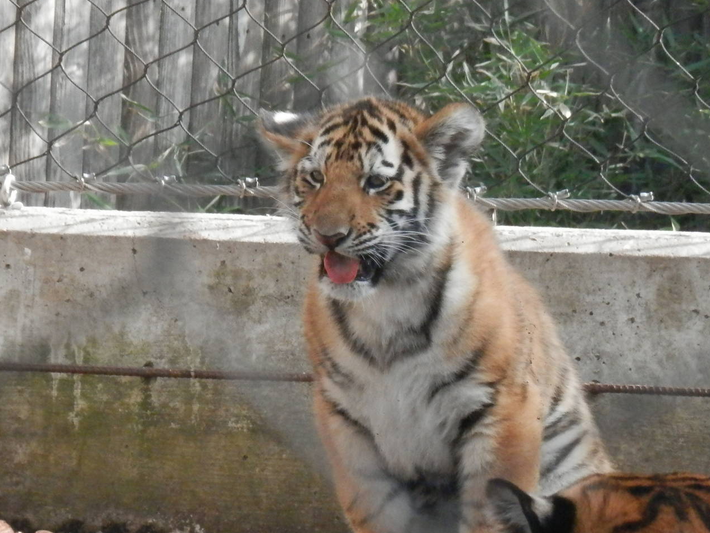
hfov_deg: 3.1
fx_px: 12983
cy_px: 330
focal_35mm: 633
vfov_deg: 2.3
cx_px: 385
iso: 800
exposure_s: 1/500
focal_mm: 90
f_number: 6.9
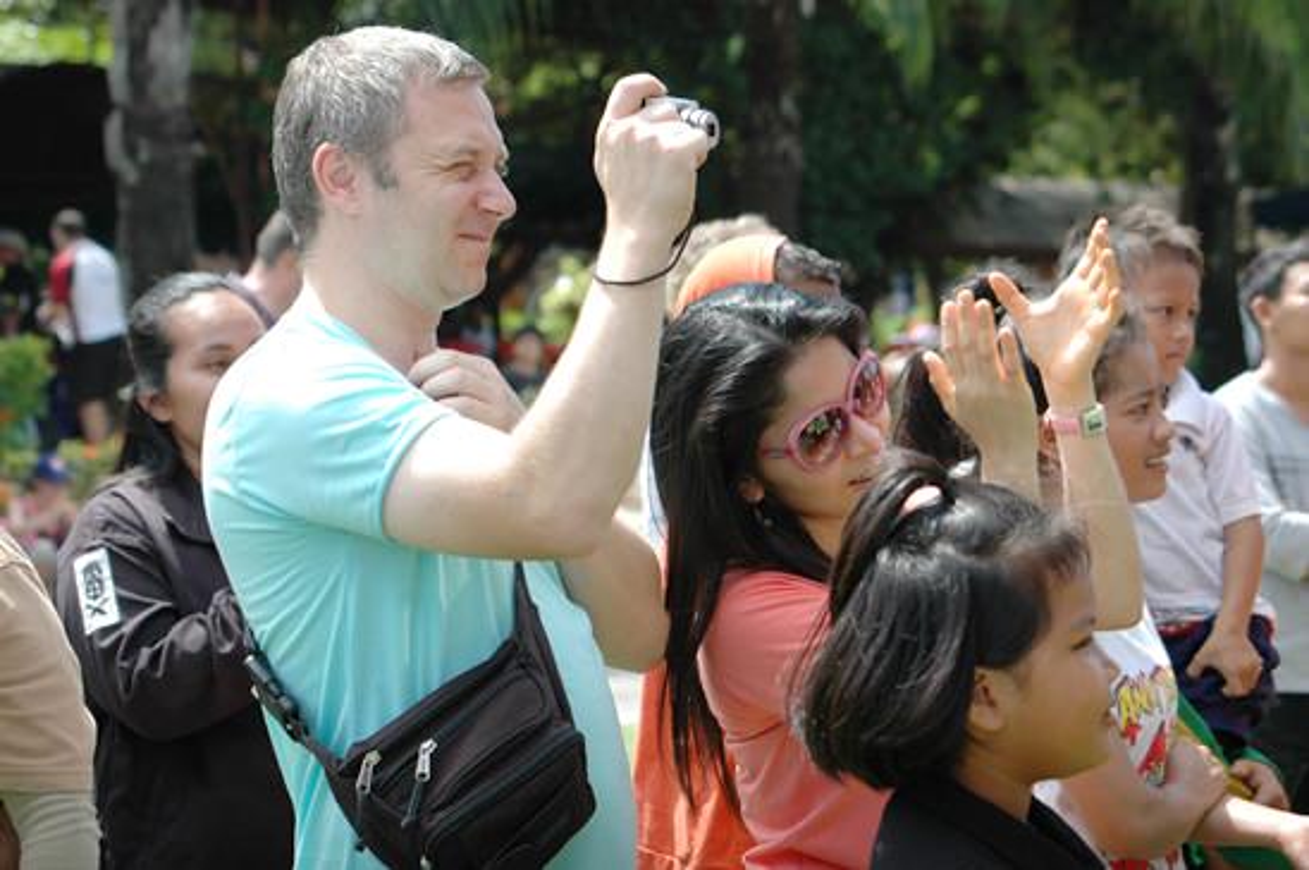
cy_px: 435
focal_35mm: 105
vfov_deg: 13.0
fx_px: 3813
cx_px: 654
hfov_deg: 19.5
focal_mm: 70
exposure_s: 1/500
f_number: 5
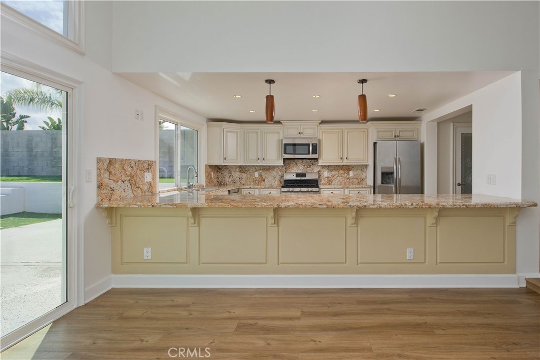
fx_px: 285
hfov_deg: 86.9
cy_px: 180
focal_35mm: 19
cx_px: 270
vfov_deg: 64.6
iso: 400
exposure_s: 1/500
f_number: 7.1
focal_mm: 19
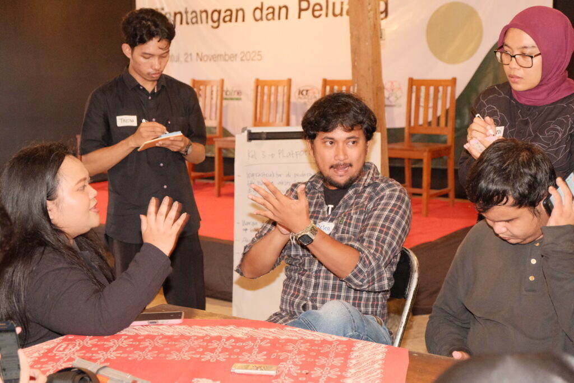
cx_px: 287
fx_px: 973
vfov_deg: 22.3
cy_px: 192
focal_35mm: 61
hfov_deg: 32.9
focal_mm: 40.7
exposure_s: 1/60
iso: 6400
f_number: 4
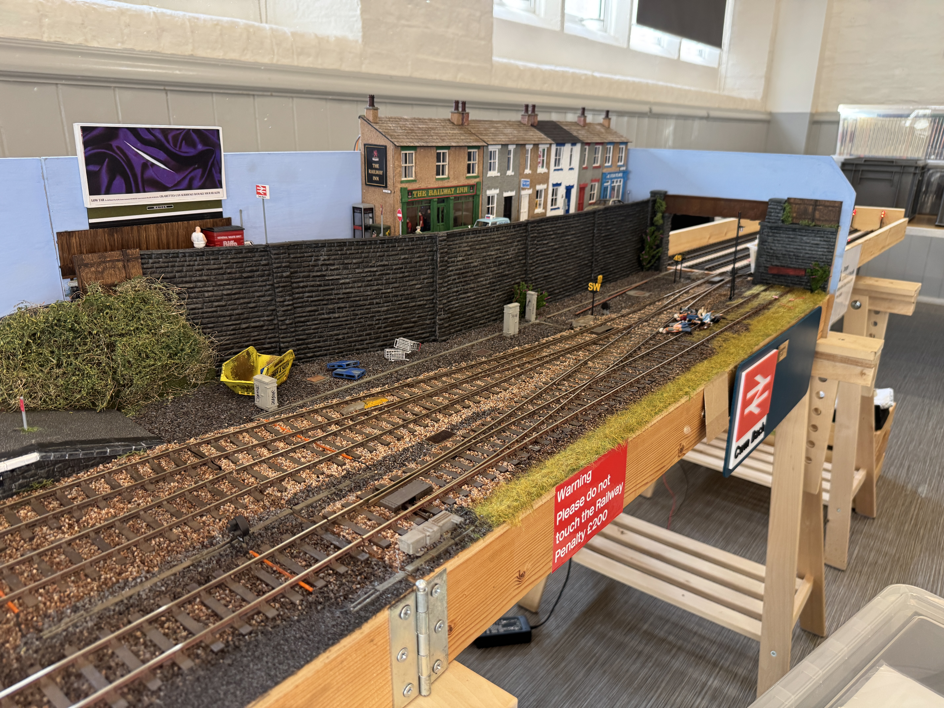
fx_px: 654
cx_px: 472
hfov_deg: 71.6
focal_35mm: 24
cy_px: 354
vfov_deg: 56.8
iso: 200
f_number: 1.78
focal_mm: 6.76
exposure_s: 1/93
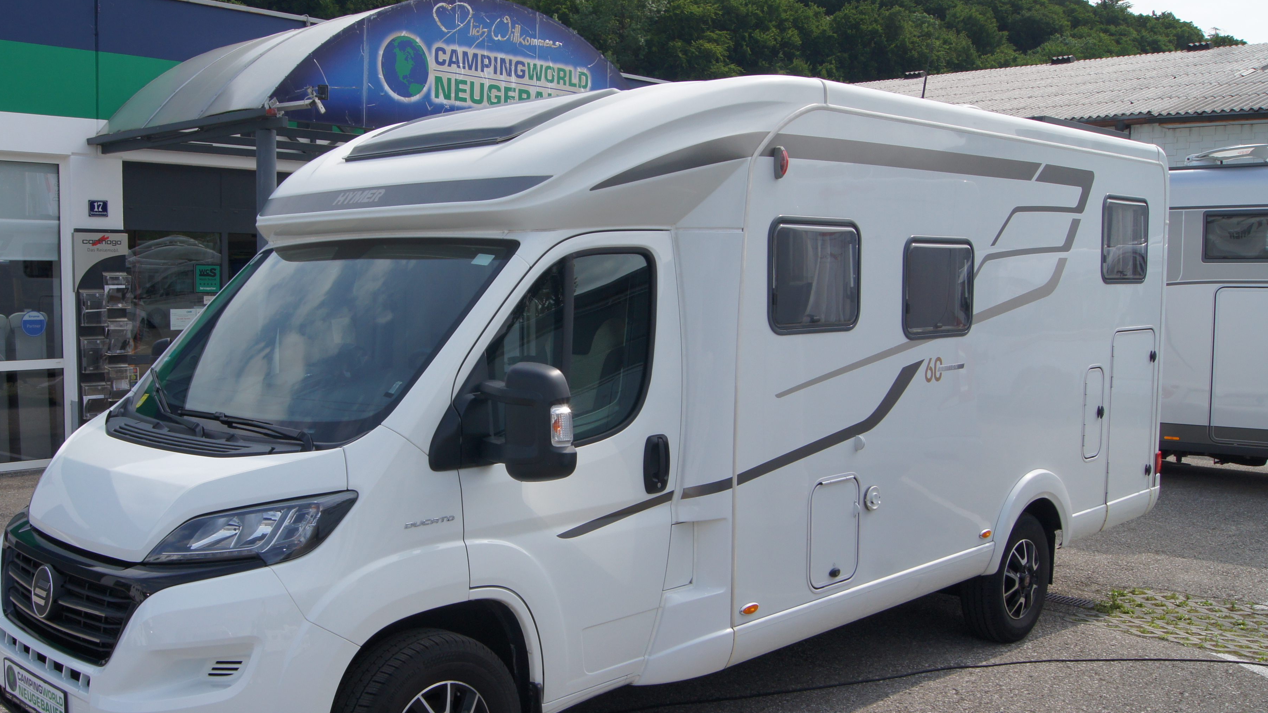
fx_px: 1210
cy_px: 394
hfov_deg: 55.0
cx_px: 534
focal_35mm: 36
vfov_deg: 32.8
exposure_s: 1/400
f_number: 10
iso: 200
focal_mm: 18
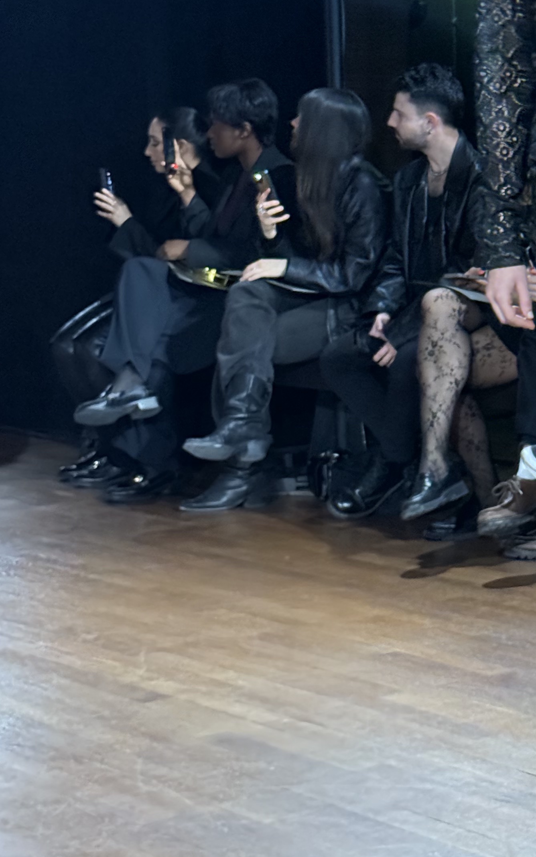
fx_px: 2243
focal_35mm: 96
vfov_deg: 21.5
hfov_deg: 13.4
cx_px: 548
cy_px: 222
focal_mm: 6.76
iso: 500
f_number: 1.78
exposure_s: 1/40
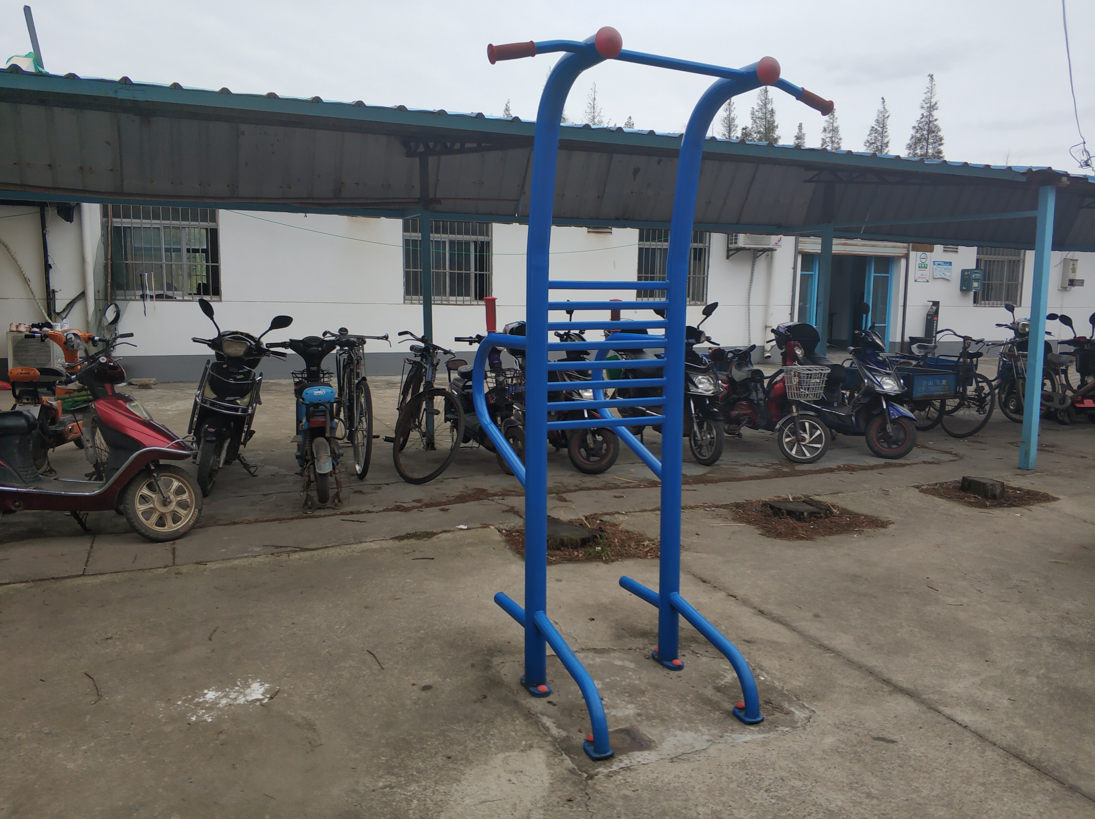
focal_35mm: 27
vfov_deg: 51.3
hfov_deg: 65.4
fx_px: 853
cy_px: 410
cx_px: 548
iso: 172
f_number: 1.8
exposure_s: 1/1646
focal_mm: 3.82
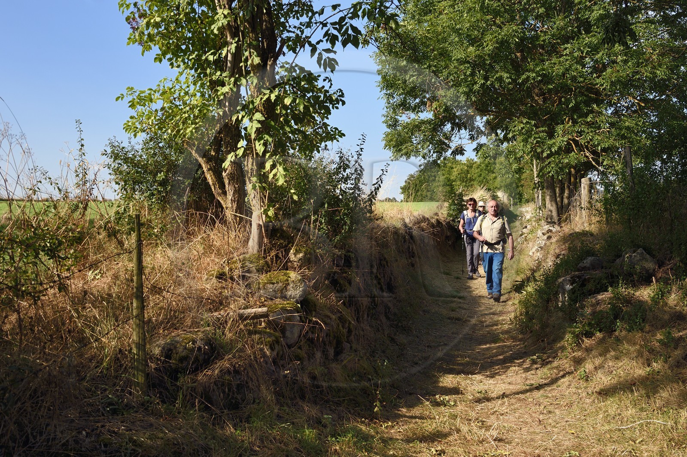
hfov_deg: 53.2
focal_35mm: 36
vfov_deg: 36.8
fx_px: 686
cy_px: 228
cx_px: 344
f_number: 10
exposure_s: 1/250
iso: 200
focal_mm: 36
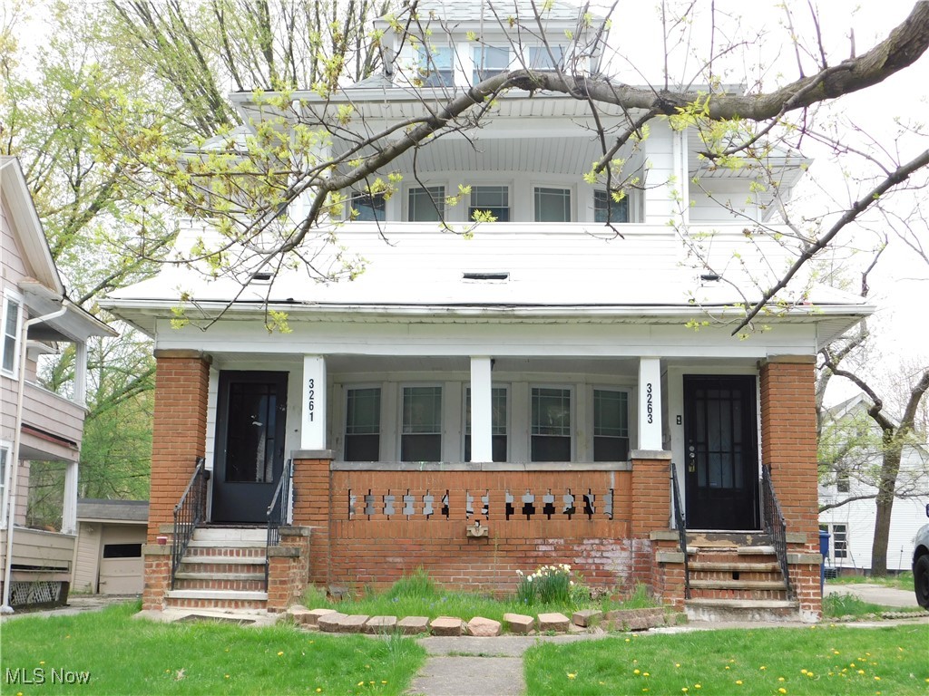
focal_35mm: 45
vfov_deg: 32.2
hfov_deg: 42.1
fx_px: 1208
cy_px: 348
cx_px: 464
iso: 125
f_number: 3.7
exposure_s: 1/40
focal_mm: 8
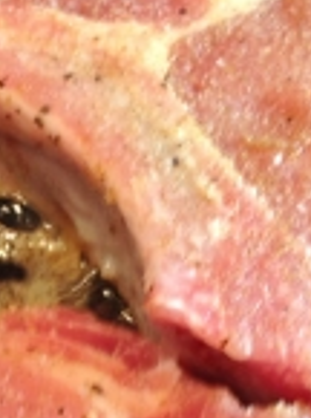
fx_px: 1757
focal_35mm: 146
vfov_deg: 13.0
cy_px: 574
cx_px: 207
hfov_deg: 10.1
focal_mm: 4.12
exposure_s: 1/20
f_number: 2.4
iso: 50
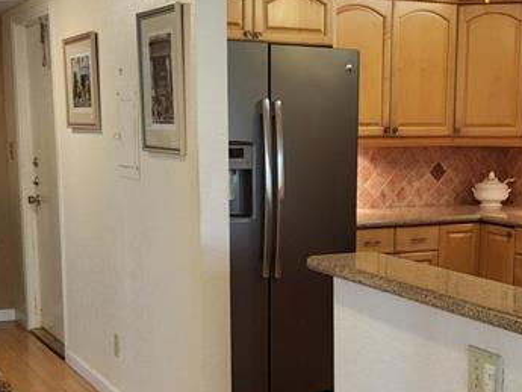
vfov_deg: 25.0
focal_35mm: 58
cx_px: 333
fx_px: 875
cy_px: 277
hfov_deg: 33.0
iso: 640
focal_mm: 3.08
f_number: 2
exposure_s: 1/120
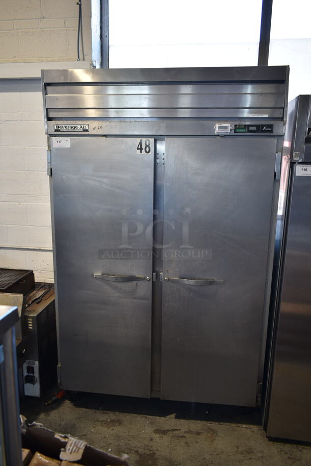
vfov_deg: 67.3
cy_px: 233
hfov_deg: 48.0
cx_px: 156
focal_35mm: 27
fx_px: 349
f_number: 3.5
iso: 200
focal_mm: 18
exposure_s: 1/30
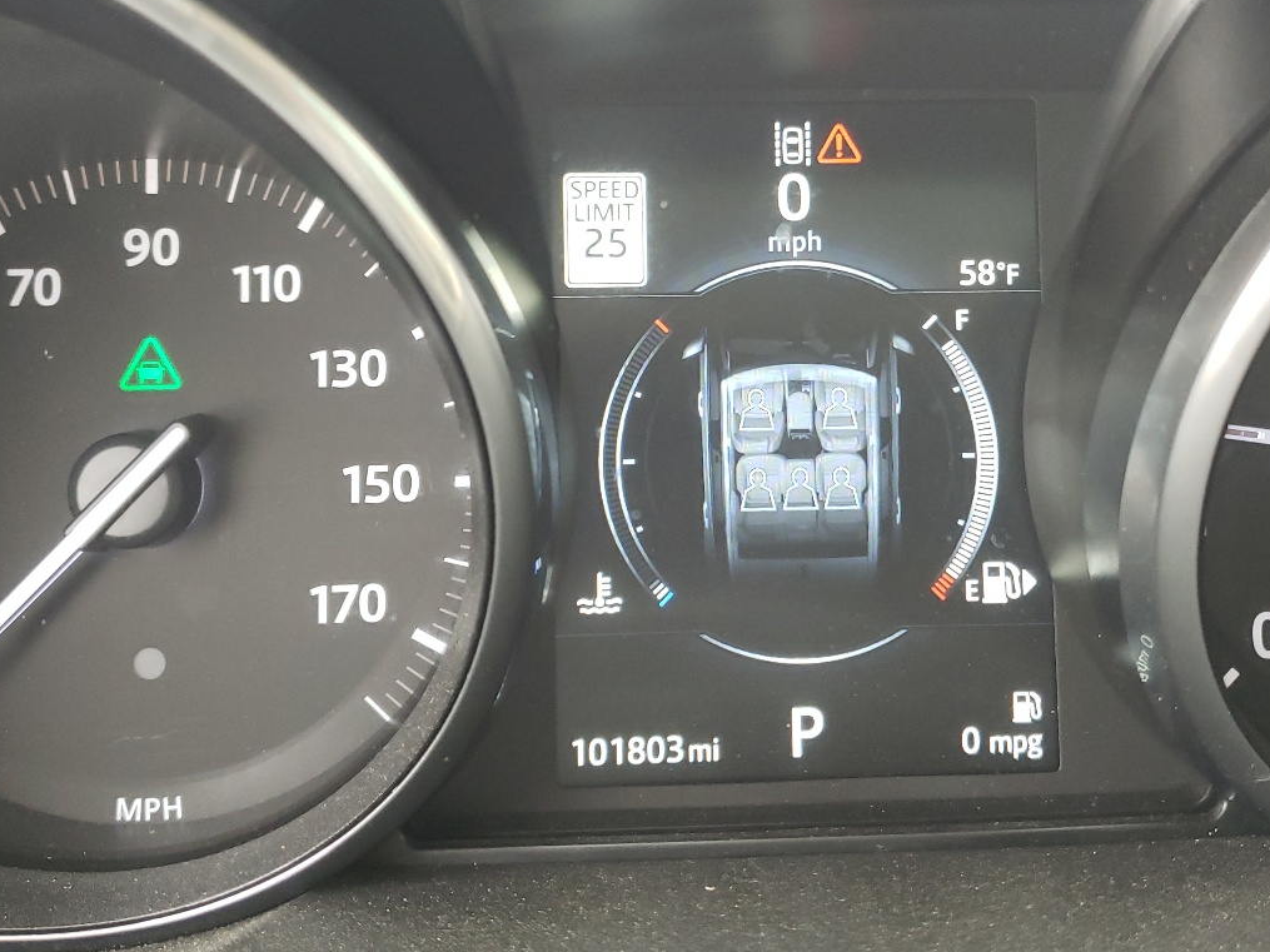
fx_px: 1504
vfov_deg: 34.9
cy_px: 332
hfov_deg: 45.5
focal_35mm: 41
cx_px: 768
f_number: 1.5
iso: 194
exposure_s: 1/60.2
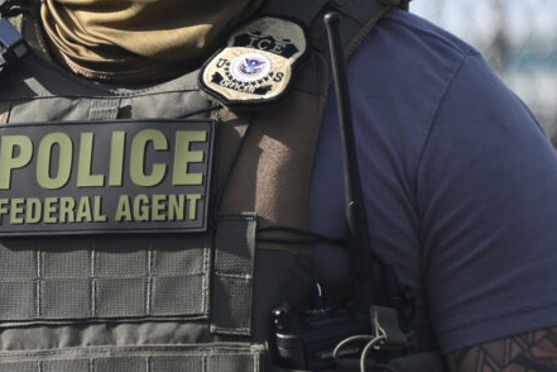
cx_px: 47
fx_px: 7163
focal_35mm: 463
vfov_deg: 3.0
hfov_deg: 4.4
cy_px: 46
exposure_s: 1/1000
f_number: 6.3
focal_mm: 170
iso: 360
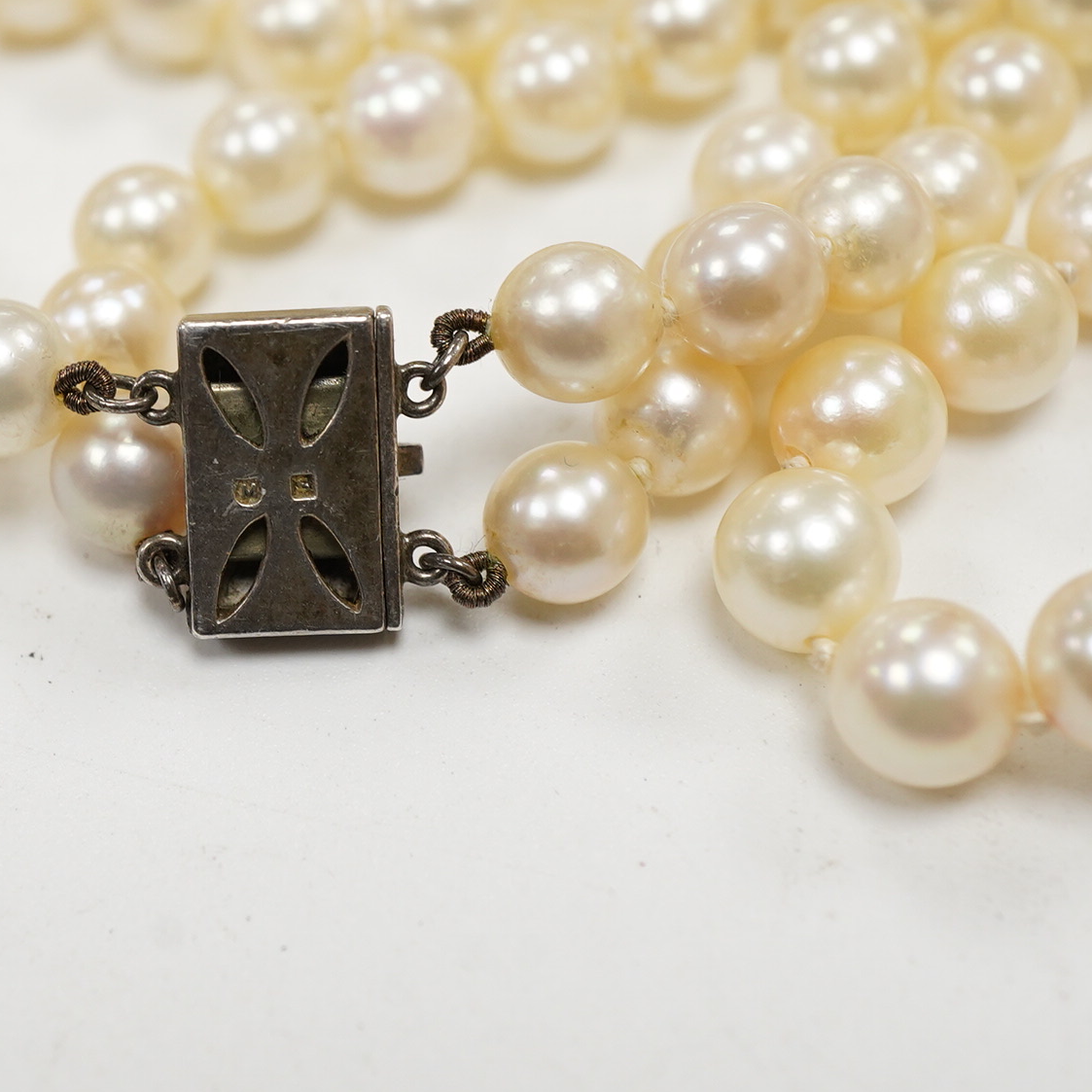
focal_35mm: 67
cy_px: 465
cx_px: 276
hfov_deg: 25.4
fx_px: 2391
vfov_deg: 25.7
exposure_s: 1/125
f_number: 11
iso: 1250
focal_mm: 30
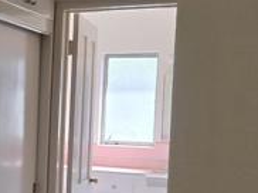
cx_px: -27
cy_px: 156
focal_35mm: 81
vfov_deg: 18.0
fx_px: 603
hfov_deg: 22.7
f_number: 1.8
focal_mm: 5.4
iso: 100
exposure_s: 1/120
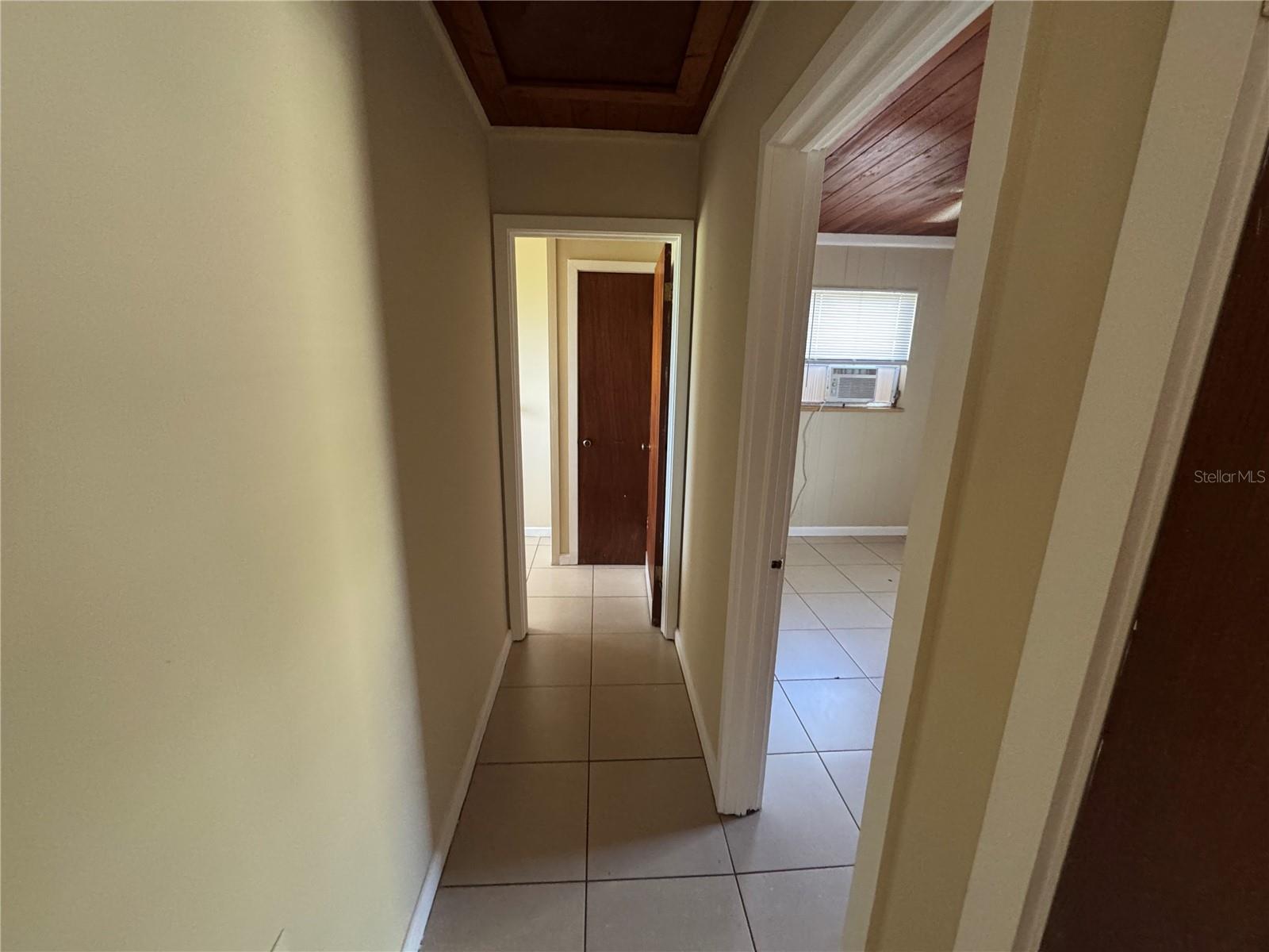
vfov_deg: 85.7
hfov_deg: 102.1
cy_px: 476
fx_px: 513
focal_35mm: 14
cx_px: 634
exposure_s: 1/60
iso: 500
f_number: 2.2
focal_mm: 2.22
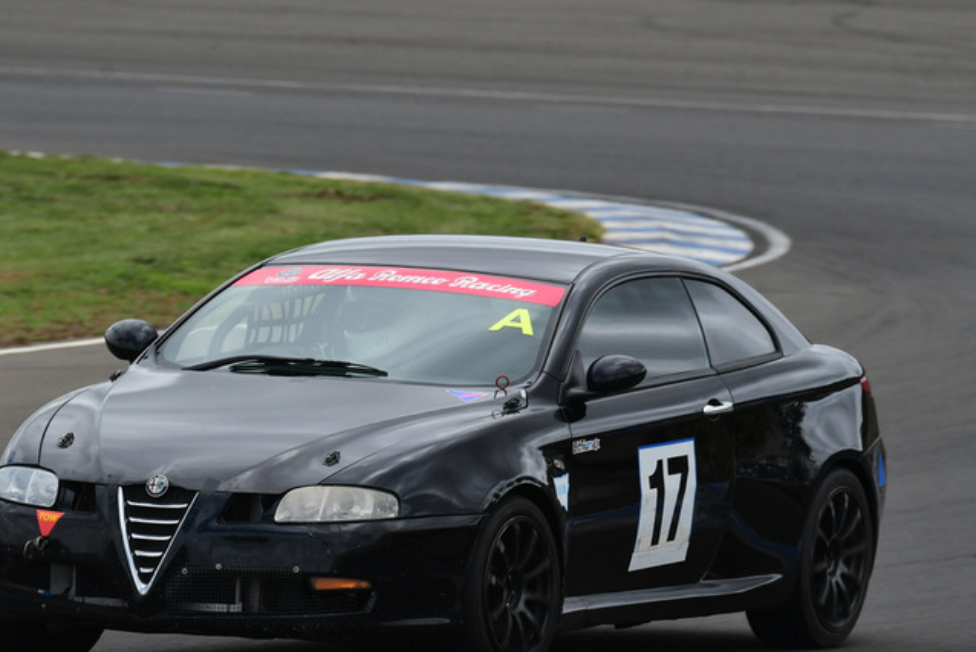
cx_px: 433
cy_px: 399
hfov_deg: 2.6
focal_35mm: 790
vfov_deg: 1.7
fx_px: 21426
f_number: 10
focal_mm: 420
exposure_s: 1/640
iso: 400
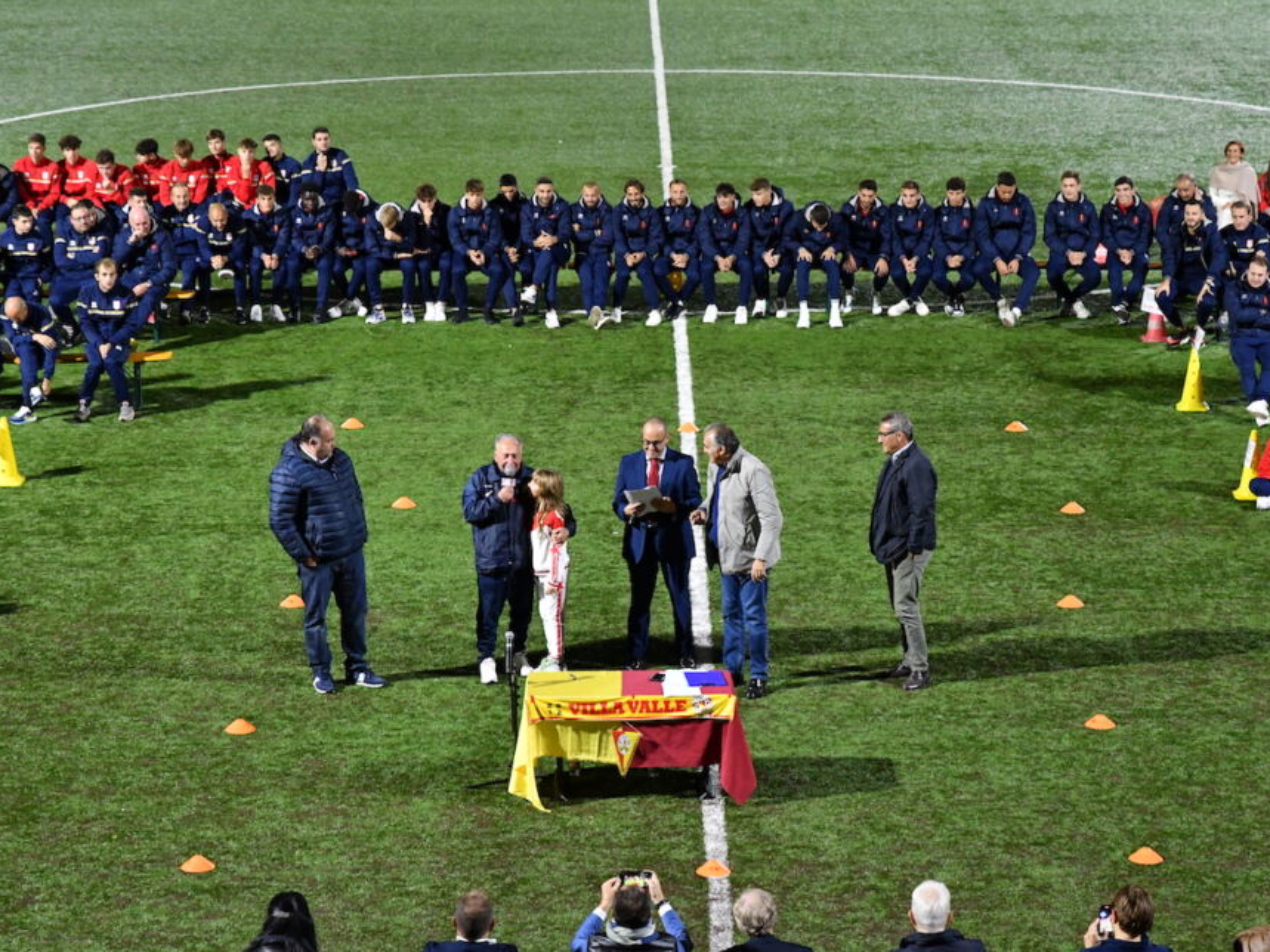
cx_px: 689
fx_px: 4182
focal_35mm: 114
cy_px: 477
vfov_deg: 13.0
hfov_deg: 17.3
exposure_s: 1/125
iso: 4500
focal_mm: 70
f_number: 3.5
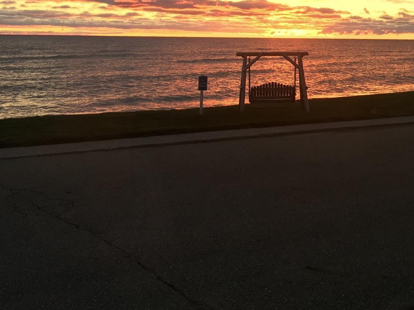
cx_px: 322
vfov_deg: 25.0
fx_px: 682
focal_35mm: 57
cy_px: 43
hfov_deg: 33.0
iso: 32
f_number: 2.2
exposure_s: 1/40
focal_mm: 4.15
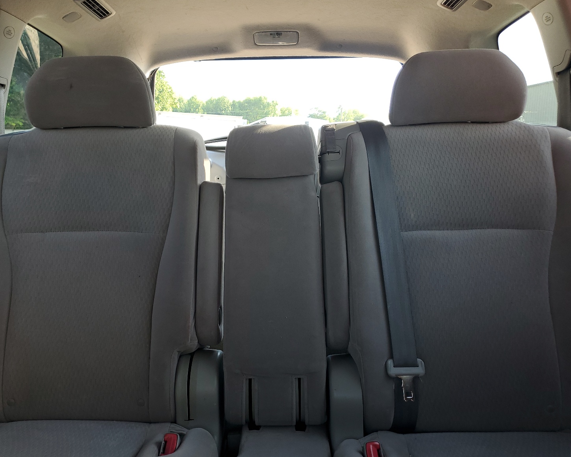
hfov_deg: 62.1
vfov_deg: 51.5
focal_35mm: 28
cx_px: 265
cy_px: 227
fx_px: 473
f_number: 1.5
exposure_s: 1/185
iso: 50
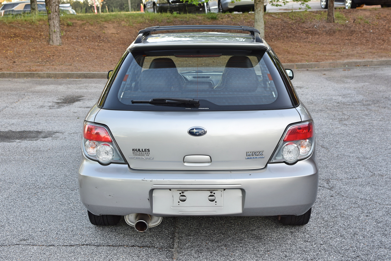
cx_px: 196
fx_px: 571
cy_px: 130
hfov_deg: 37.8
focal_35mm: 52
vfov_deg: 25.8
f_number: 5.6
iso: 400
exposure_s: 1/125
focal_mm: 35
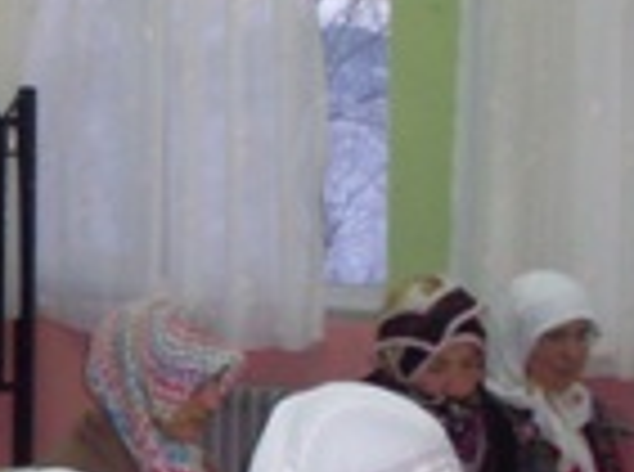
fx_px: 3160
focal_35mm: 173
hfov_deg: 10.5
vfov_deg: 8.5
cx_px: -638
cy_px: 310
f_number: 2.8
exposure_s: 1/45
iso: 160
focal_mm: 6.3
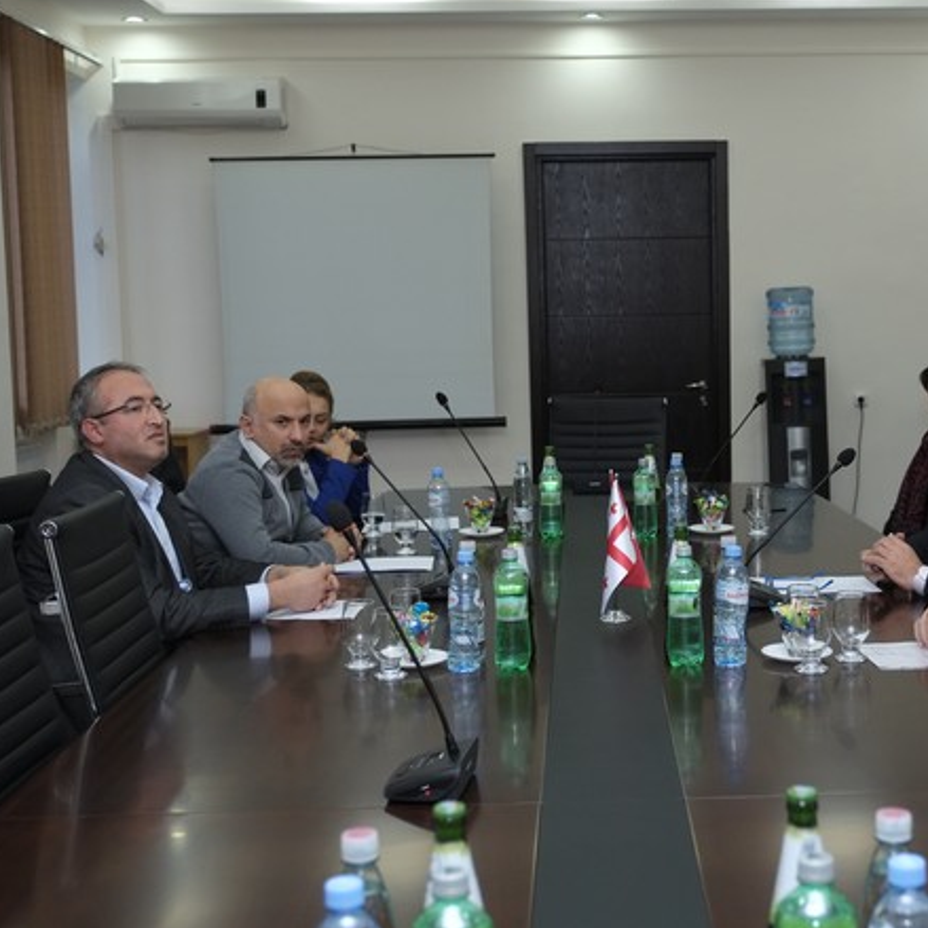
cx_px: 626
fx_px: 1456
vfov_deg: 35.4
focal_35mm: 48
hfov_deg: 35.0
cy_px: 462
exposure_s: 1/125
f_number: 2.8
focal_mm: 24.9
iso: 800
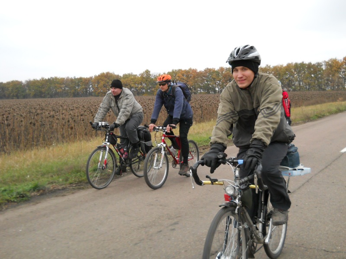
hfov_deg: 45.8
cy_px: 130
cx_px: 173
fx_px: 410
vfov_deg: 35.1
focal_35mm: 41
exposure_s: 1/250
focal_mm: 6.72
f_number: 3.1
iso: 250
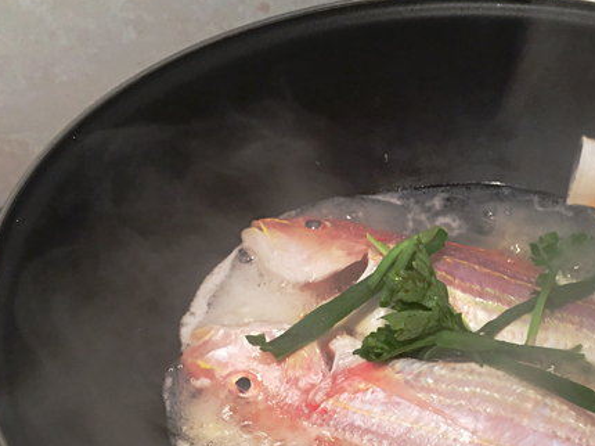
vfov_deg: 26.8
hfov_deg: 35.2
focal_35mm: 54
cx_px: 404
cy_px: 299
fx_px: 928
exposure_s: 1/17
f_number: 2.2
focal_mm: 4.15
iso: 100
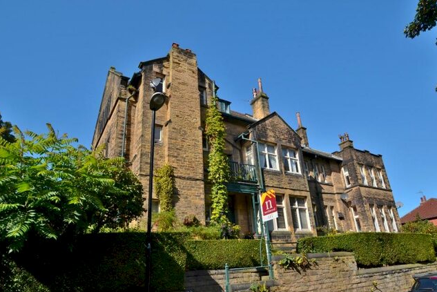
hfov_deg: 79.5
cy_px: 160
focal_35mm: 22
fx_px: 262
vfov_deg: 58.2
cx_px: 237
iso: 100
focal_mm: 13
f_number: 9
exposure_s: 1/200
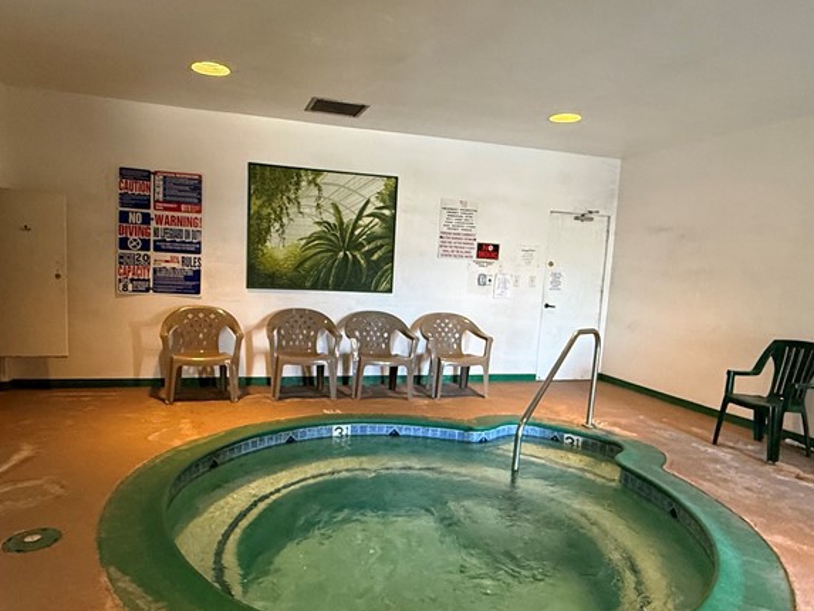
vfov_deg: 54.8
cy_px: 331
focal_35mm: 25
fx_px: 588
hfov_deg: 69.4
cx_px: 399
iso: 500
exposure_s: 1/60
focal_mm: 2.22
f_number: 2.2
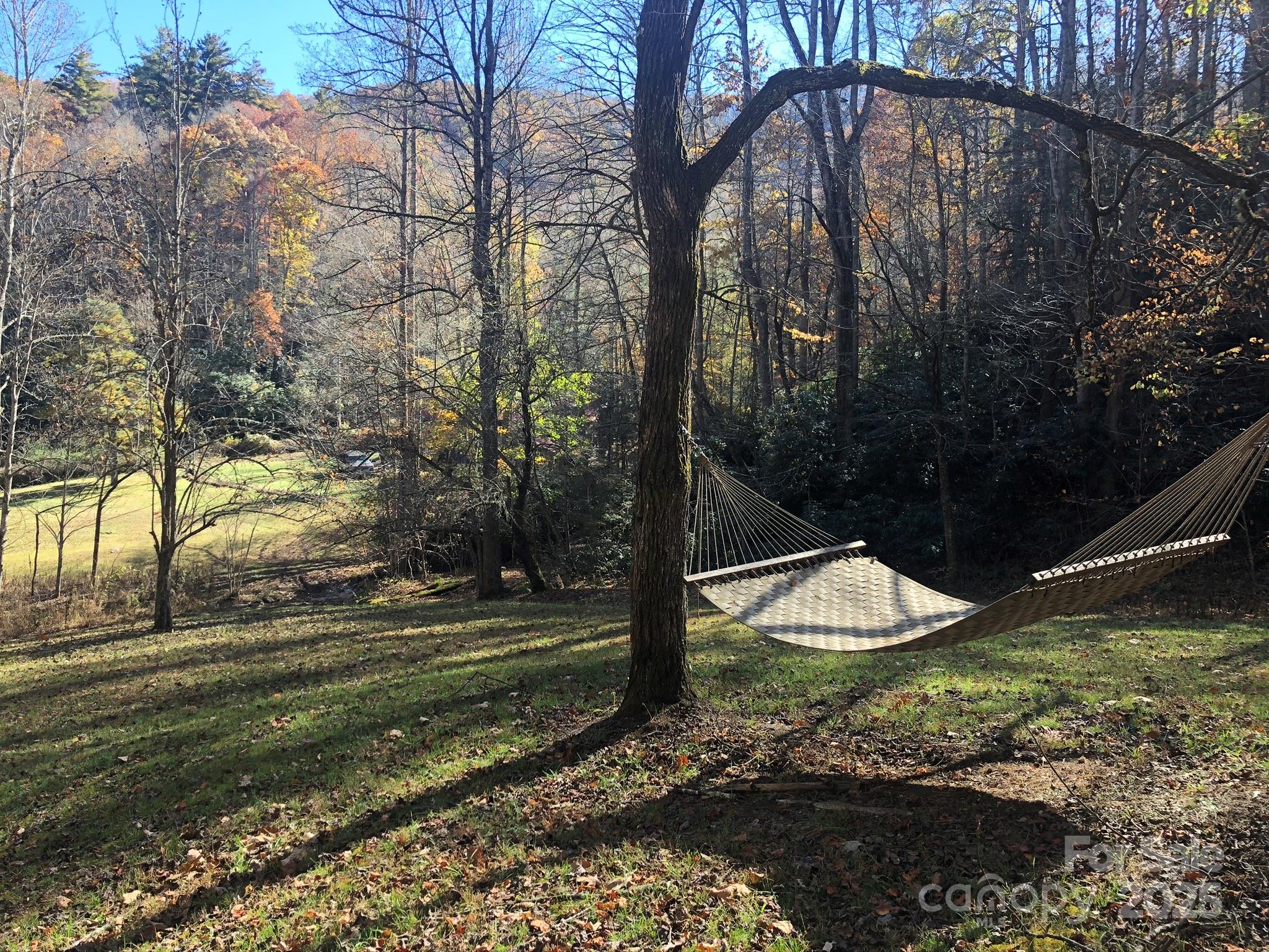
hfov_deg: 63.4
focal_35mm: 28
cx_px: 634
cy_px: 476
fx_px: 1026
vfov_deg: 49.7
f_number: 1.8
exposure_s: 1/140
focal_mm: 3.99
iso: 20
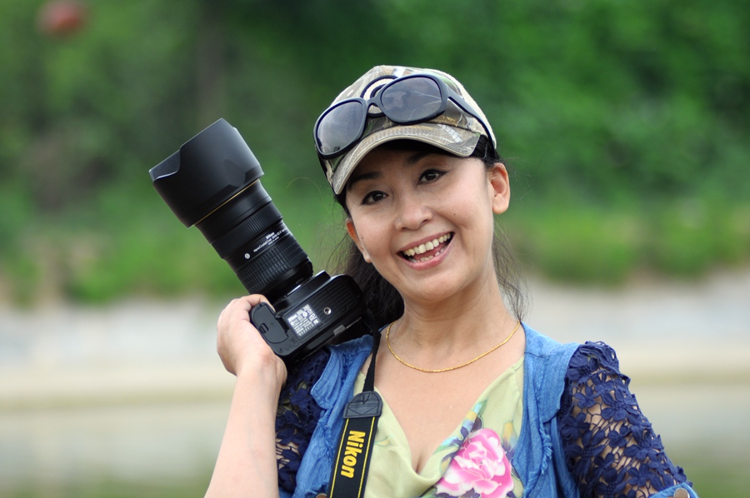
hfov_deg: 6.9
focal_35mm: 300
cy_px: 249
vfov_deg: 4.6
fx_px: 6243
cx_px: 375
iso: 200
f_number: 4.8
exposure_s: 1/400
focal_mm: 200
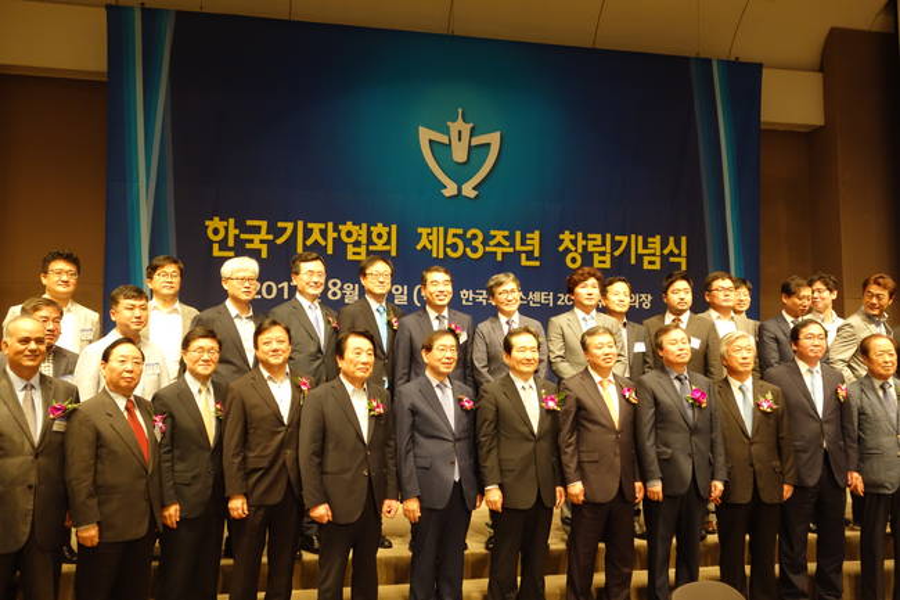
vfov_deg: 37.8
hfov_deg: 54.4
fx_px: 875
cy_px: 300
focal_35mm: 35
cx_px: 450
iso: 800
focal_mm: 13.09
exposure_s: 1/50
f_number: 2.8
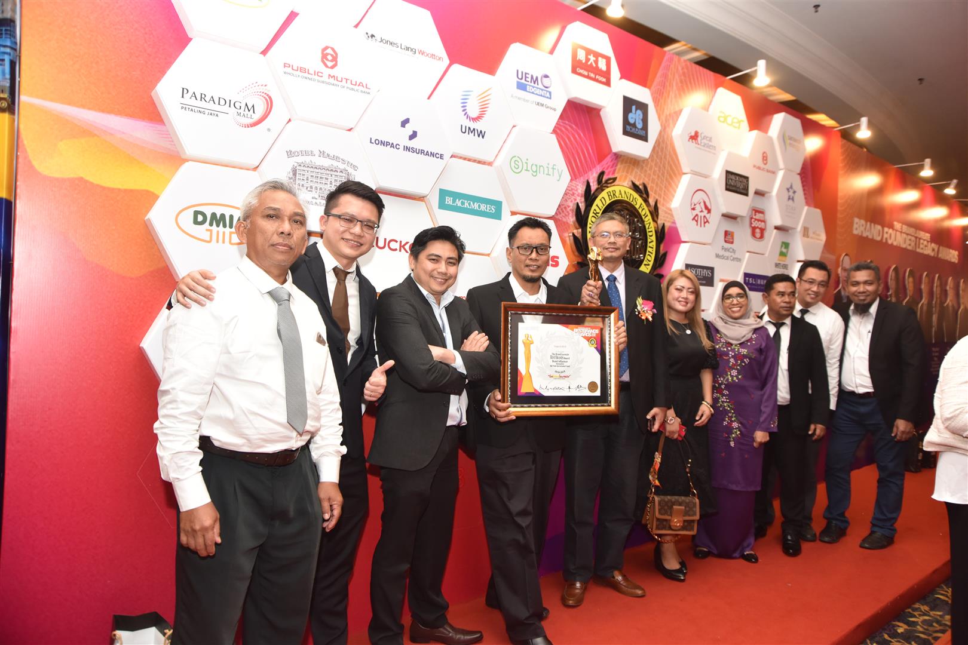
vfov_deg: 53.1
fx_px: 645
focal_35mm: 24
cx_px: 484
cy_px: 322
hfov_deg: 73.7
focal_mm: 24
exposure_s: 1/160
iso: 1600
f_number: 6.3
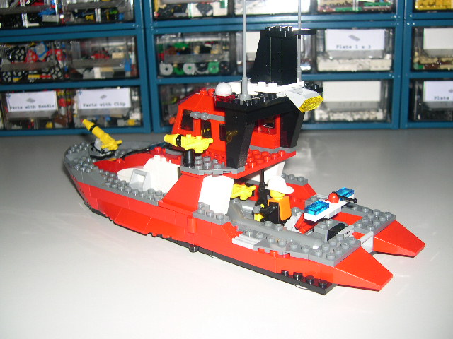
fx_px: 497
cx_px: 226
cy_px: 170
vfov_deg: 37.7
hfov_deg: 49.0
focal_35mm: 38
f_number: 2.8
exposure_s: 1/60
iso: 100
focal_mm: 8
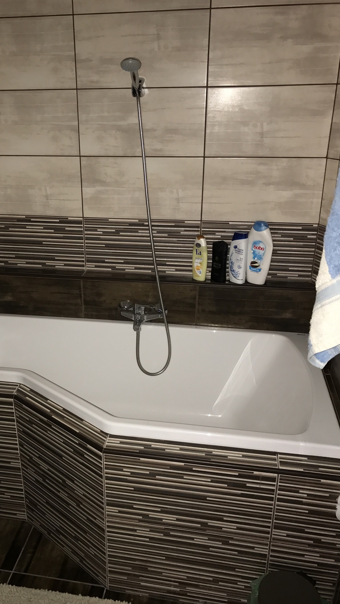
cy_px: 300
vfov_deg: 62.6
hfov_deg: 37.5
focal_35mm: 31
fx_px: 497
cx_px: 124
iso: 40
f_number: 1.8
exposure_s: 1/17
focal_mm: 3.99
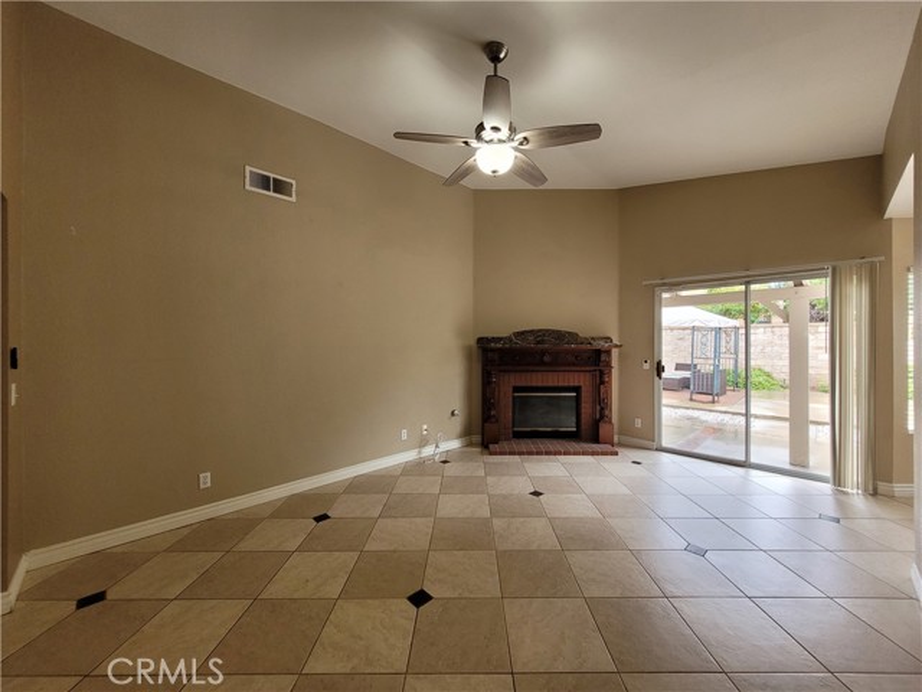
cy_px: 346
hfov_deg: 106.2
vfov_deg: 89.9
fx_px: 346
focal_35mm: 13
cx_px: 461
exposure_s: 1/60
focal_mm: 1.74
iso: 160
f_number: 2.2
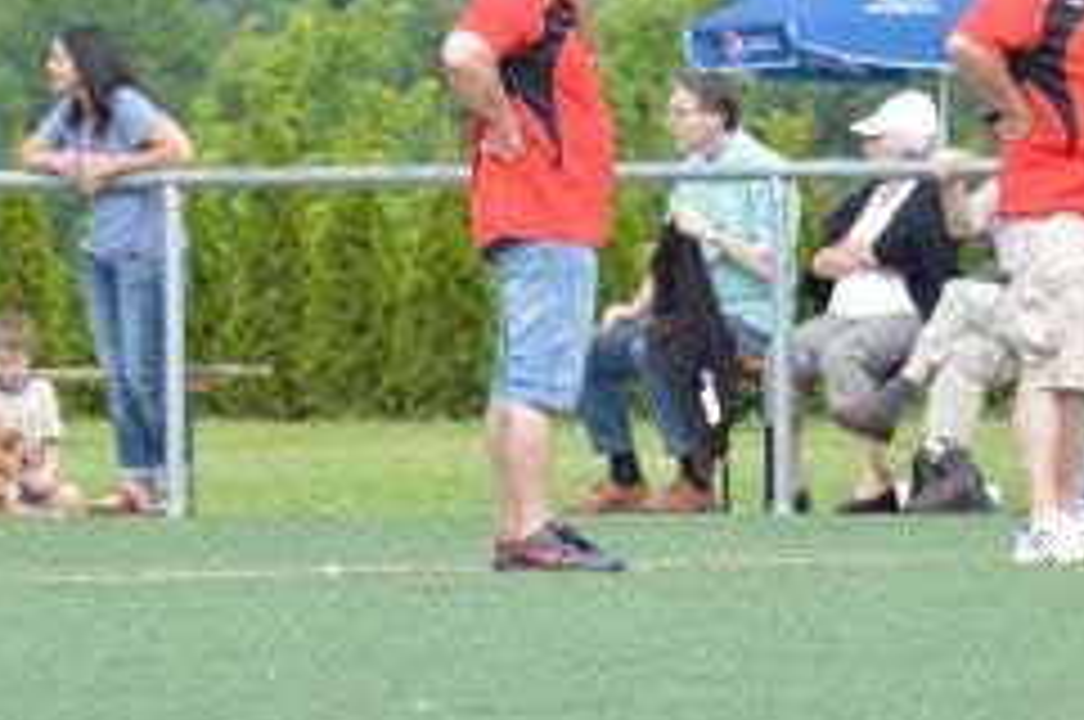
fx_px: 22463
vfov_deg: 1.8
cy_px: 137
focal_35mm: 747
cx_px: 652
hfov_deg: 2.8
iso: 400
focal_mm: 200
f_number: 5.6
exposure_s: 1/500
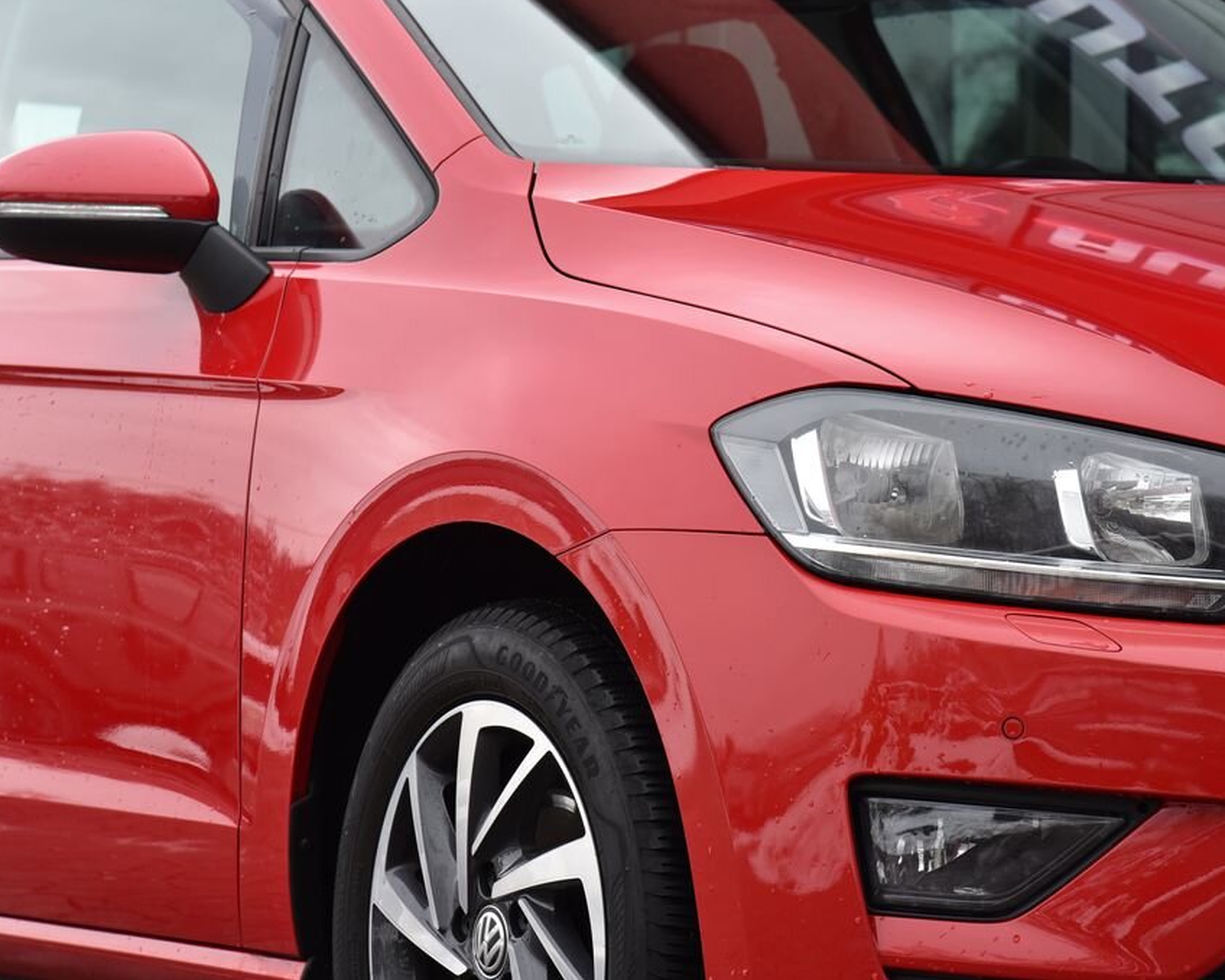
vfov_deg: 11.4
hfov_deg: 14.2
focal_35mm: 136
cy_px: 488
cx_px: 683
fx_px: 4932
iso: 500
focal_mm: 120
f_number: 9
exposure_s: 1/320
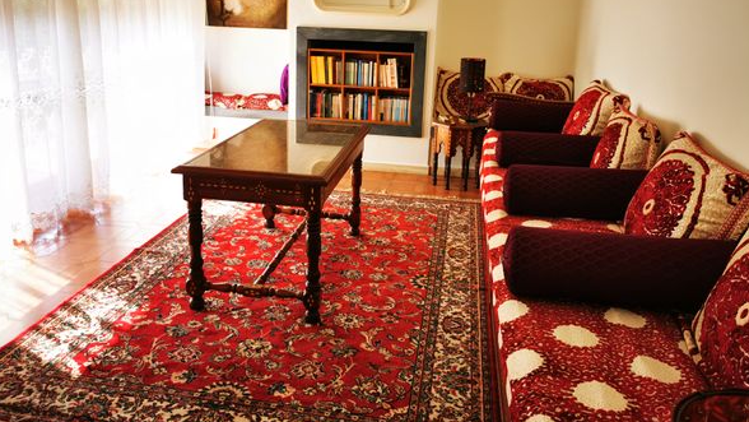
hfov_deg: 64.3
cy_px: 149
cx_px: 371
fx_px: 596
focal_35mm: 30
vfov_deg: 38.6
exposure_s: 1/100
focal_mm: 5.56
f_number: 1.6
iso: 50
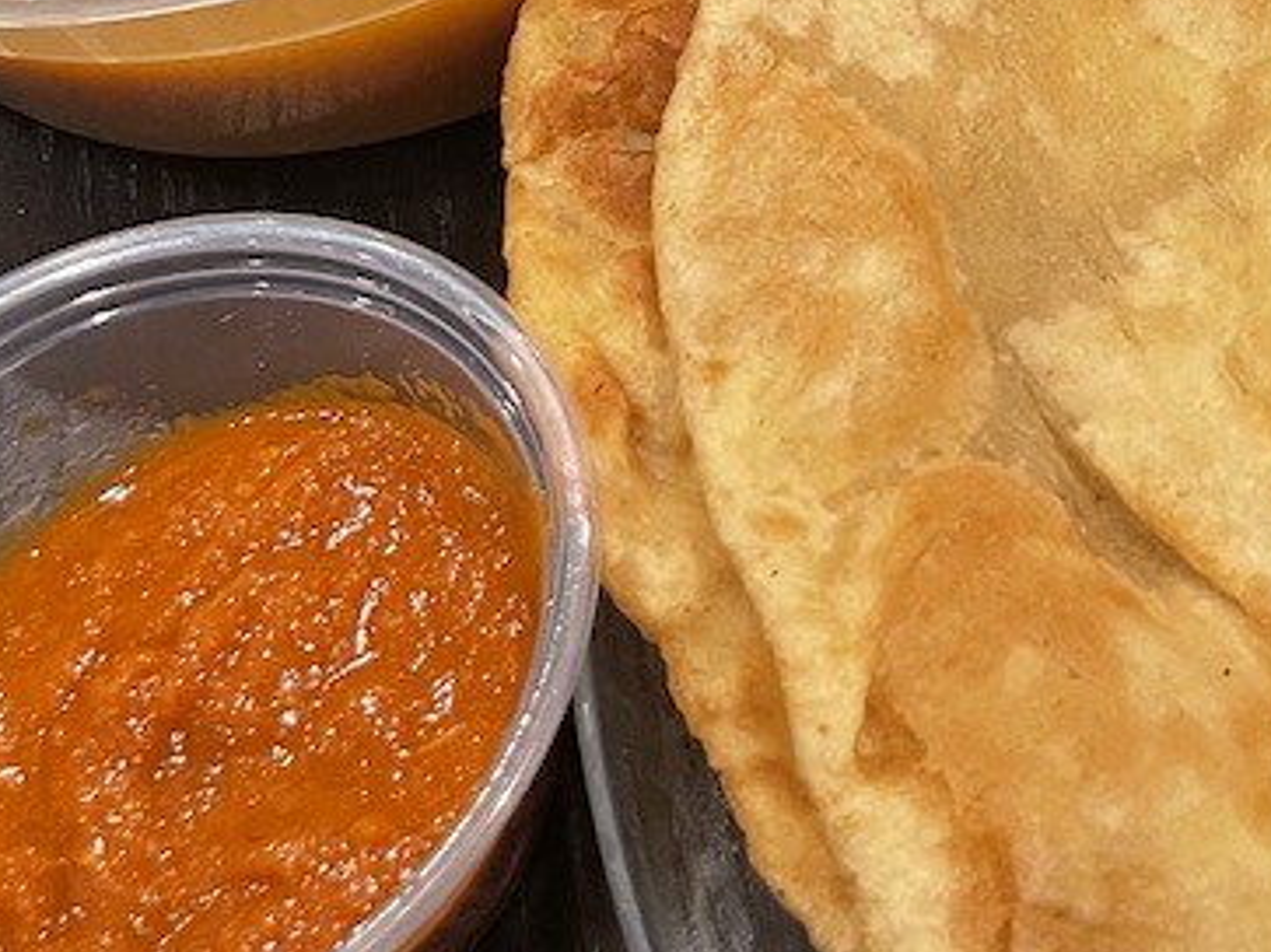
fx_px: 3157
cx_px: 1625
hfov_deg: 20.8
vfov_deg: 15.9
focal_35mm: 86
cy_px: -441
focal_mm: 4.2
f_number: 1.6
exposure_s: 1/60
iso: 200
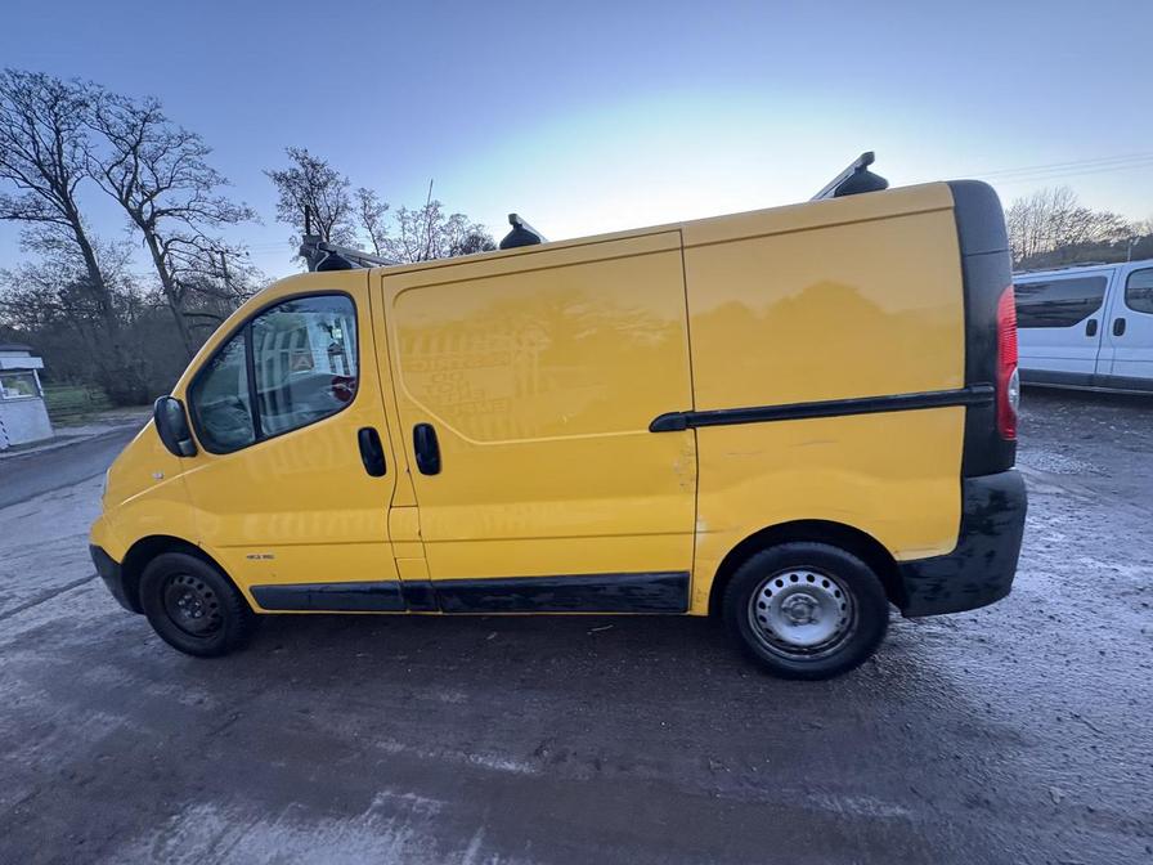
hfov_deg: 102.1
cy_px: 432
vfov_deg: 85.7
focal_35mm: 14
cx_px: 576
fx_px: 466
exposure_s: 1/96
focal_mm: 2.22
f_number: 2.2
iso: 250
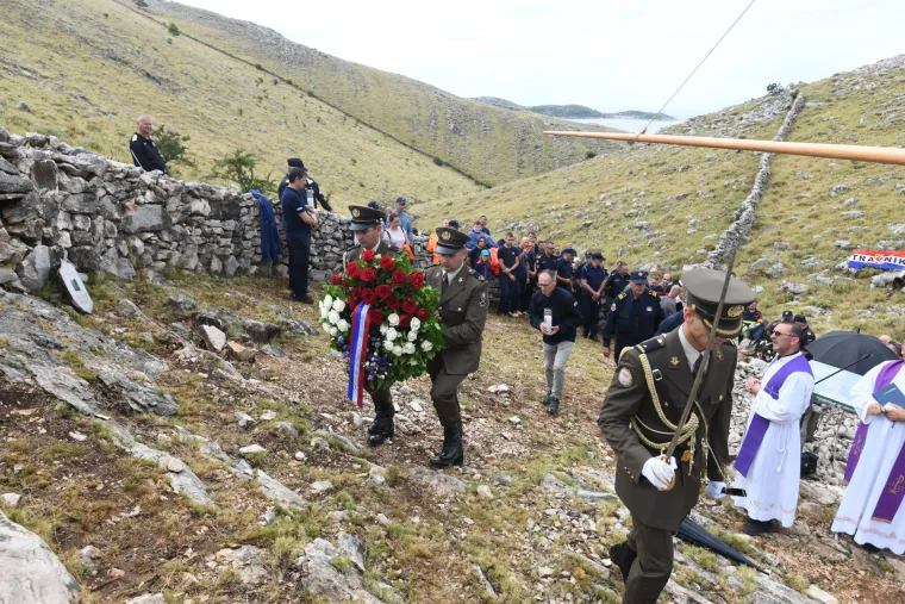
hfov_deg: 76.1
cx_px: 452
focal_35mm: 23
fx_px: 578
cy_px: 302
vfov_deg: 55.1
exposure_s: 1/1000
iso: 500
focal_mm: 23
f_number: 5.6
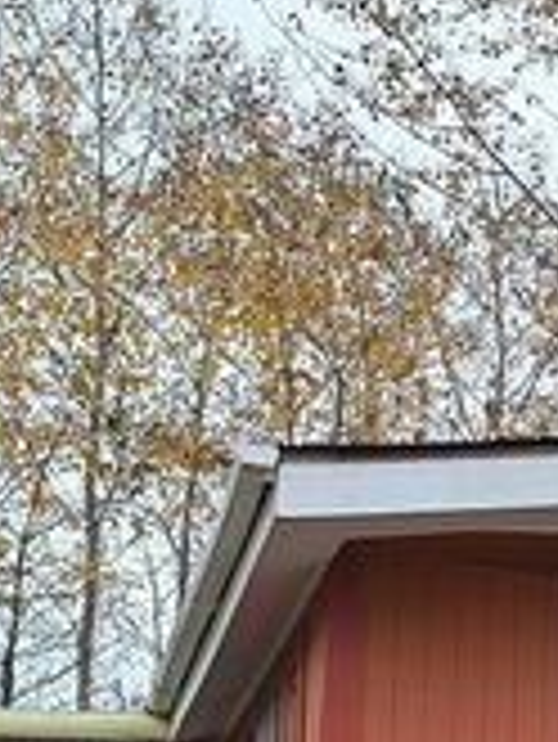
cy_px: 1171
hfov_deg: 14.5
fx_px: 1996
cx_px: 918
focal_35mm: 93
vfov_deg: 18.3
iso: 40
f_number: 1.8
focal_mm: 5.54
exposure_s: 1/842
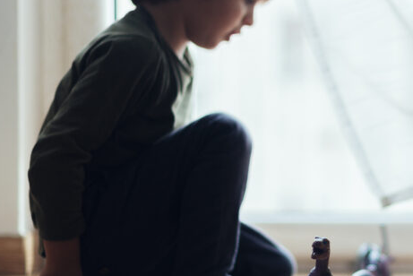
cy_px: 184
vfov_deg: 12.3
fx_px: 1274
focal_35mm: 111
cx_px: 341
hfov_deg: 18.2
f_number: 1.4
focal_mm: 50
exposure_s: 1/800
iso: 250
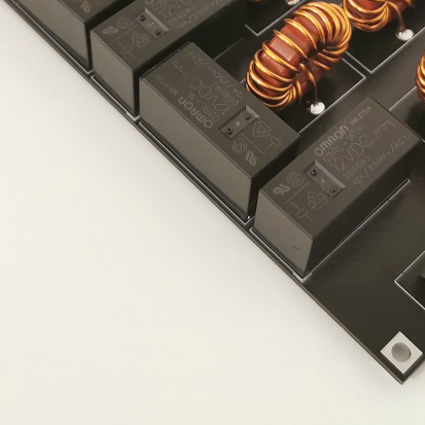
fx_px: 1028
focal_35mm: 74
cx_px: 237
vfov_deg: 22.4
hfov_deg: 23.3
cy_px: -2
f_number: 1.6
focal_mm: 5.56
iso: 500
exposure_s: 1/33.3
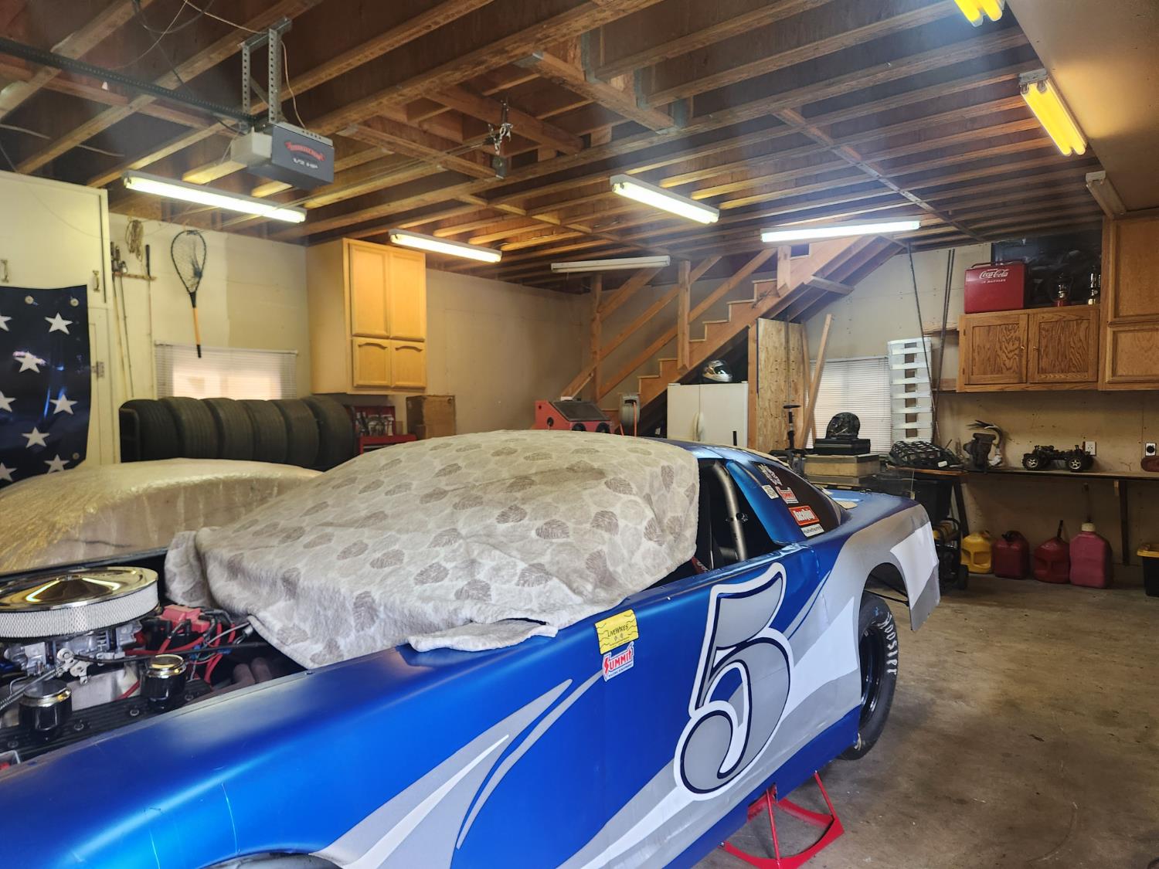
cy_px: 434
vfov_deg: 58.9
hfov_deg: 73.9
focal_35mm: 23
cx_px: 580
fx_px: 770
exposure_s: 1/120
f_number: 1.8
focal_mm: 5.4
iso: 320
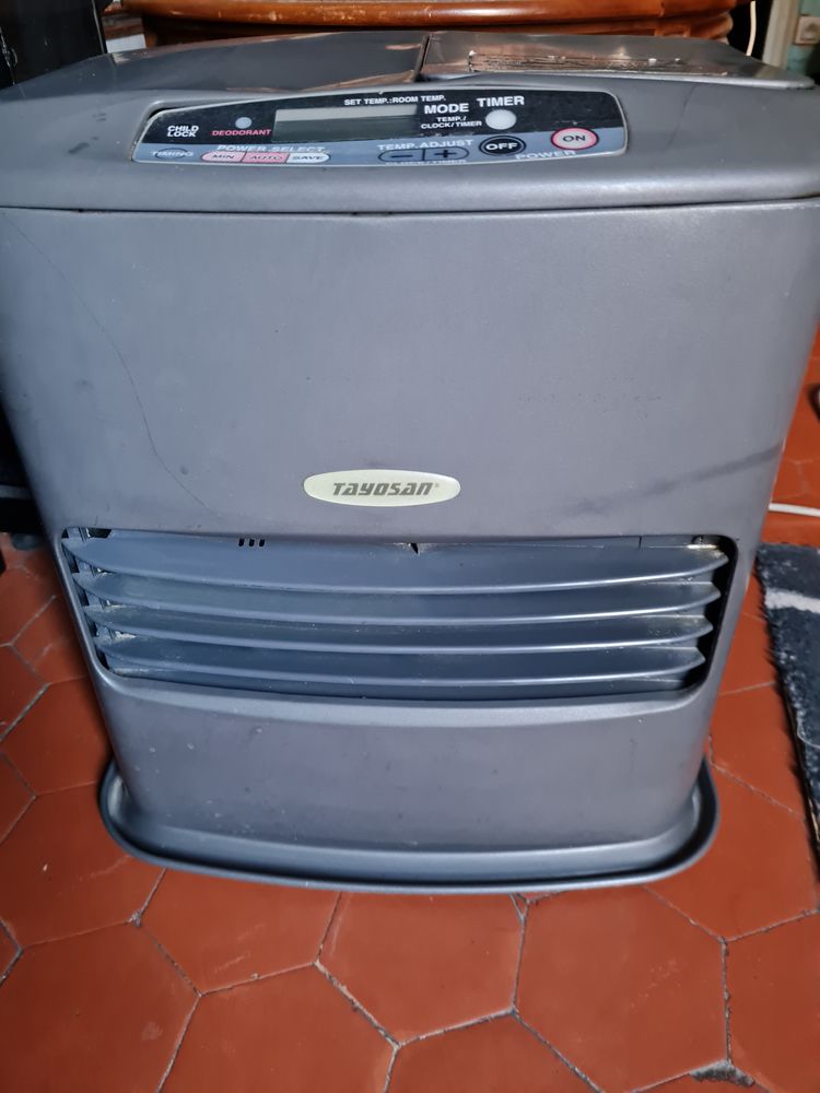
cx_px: 410
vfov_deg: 67.3
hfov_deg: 53.1
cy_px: 546
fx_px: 821
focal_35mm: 26
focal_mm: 5.4
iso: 640
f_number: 1.8
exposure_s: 1/25
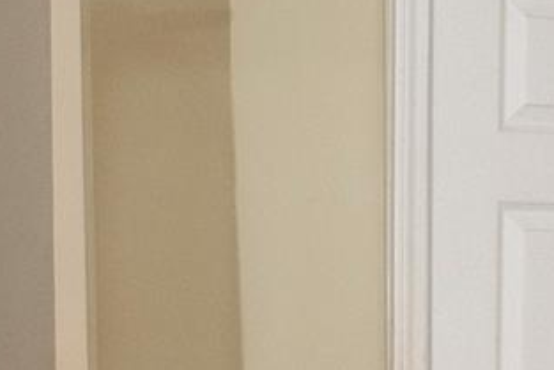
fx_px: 2417
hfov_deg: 13.0
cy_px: 706
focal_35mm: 157
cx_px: 490
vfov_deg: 8.4
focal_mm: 24
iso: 1250
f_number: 7.1
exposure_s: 1/160
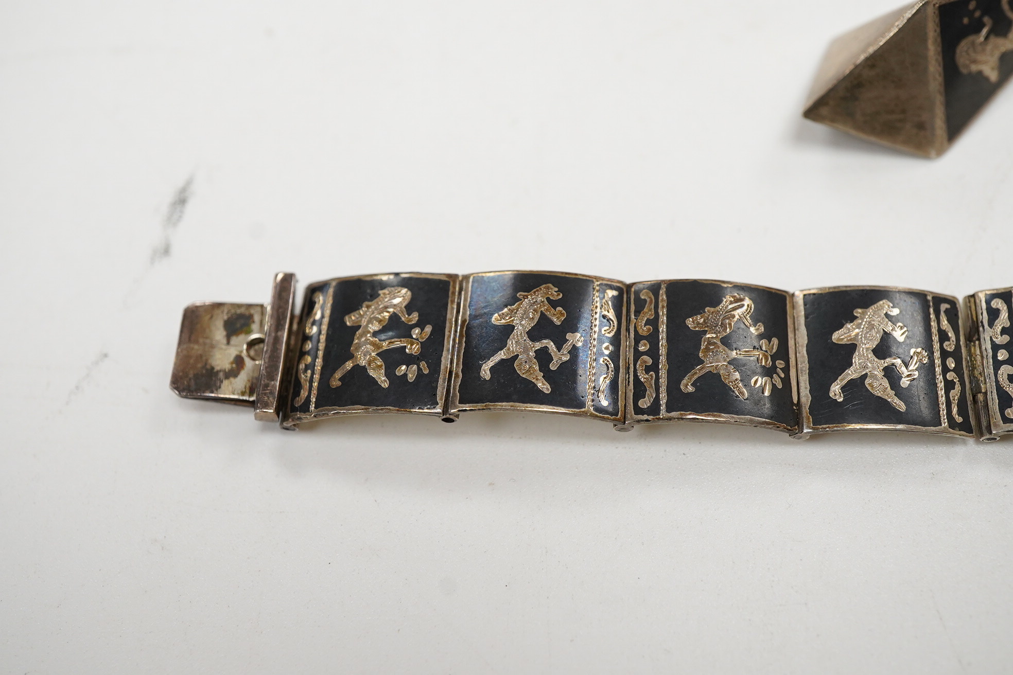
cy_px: 338
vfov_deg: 29.9
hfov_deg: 43.6
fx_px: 1266
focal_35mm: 45
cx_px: 506
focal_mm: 30
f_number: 11
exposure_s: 1/125
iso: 1250
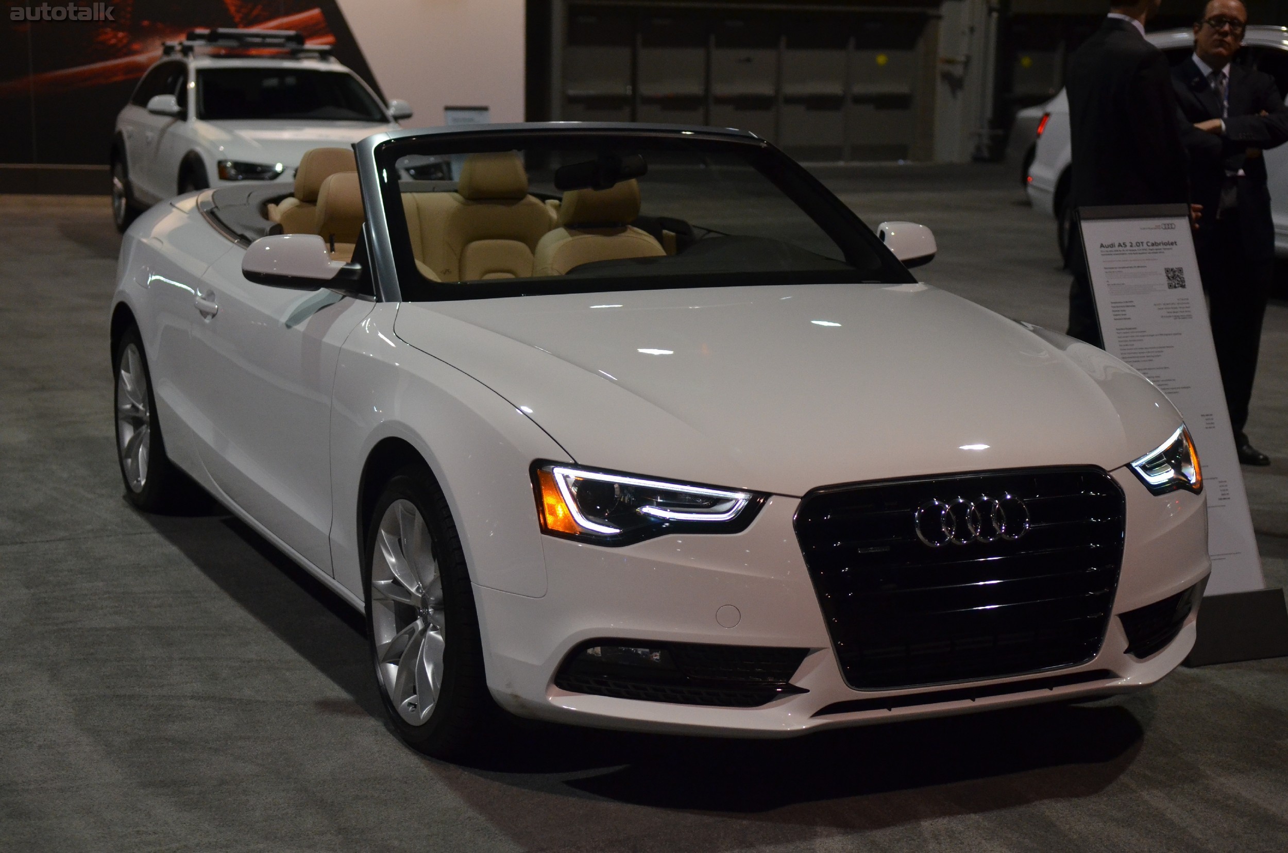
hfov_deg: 33.5
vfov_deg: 22.5
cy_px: 426
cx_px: 644
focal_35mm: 60
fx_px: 2142
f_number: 2.8
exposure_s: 1/200
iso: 1600
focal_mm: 40
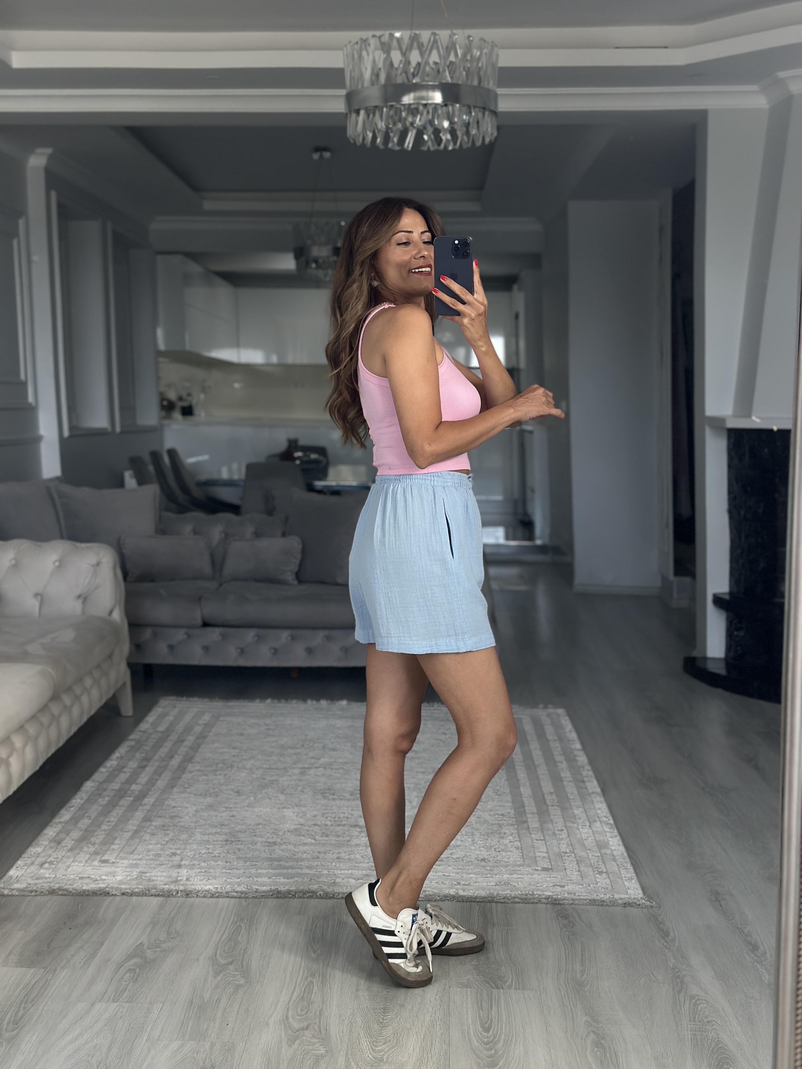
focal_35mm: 48
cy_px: 534
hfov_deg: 30.3
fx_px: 1483
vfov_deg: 39.7
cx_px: 401
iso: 125
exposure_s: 1/169
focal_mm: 6.86
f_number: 1.78
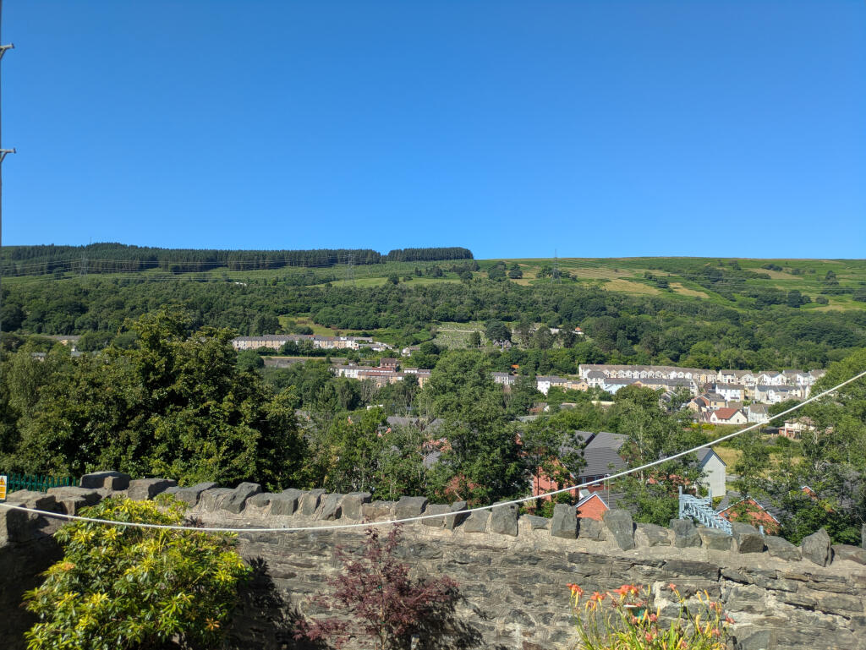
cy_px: 325
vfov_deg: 54.9
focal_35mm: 25
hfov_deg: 69.4
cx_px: 433
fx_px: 626
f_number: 1.89
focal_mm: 5.43
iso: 51
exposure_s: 1/1247
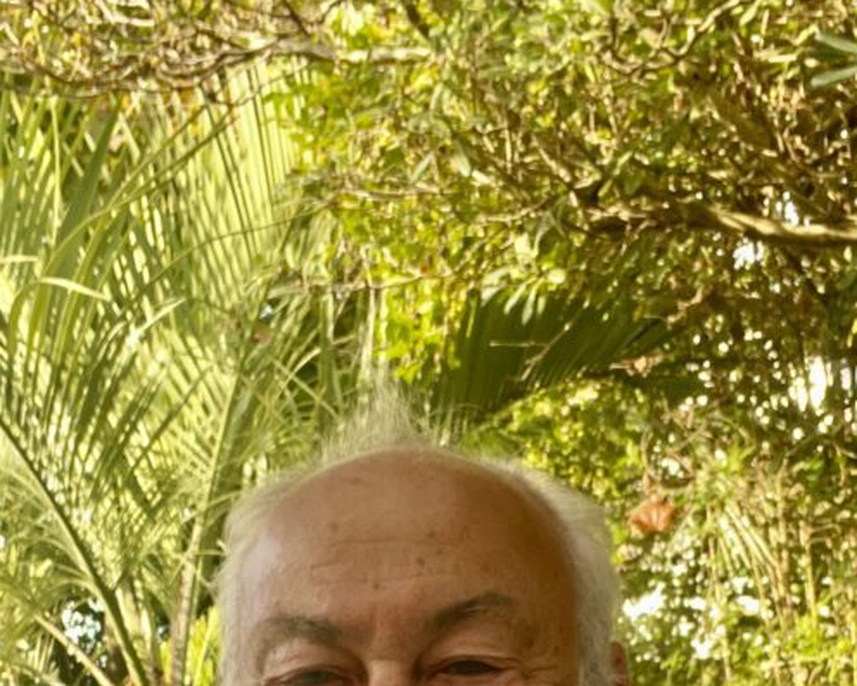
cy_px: 805
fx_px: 1497
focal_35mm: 59
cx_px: 451
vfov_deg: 23.7
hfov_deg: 31.9
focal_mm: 2.71
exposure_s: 1/121
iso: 64
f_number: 2.2
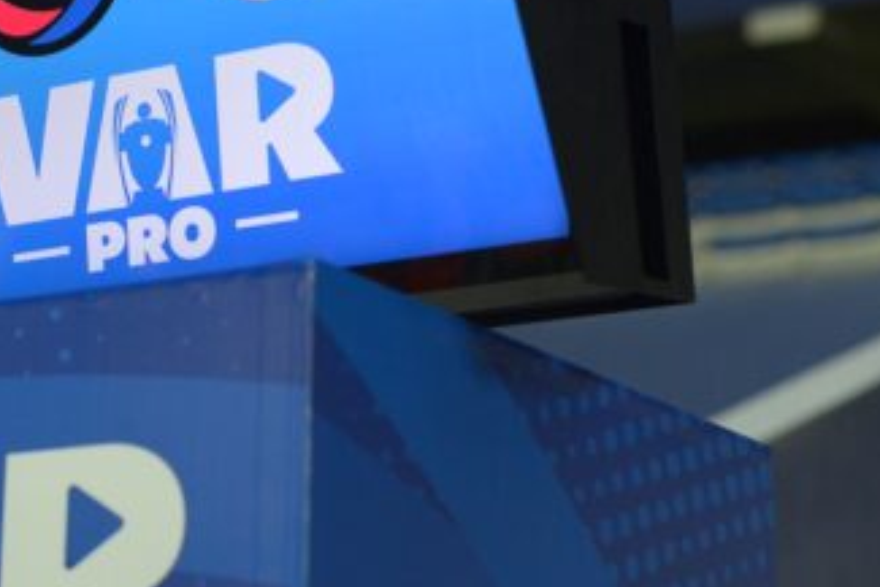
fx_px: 2886
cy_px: 176
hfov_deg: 17.0
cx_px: 32
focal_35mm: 118
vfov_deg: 11.6
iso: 1600
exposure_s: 1/1000
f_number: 2.8
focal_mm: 50
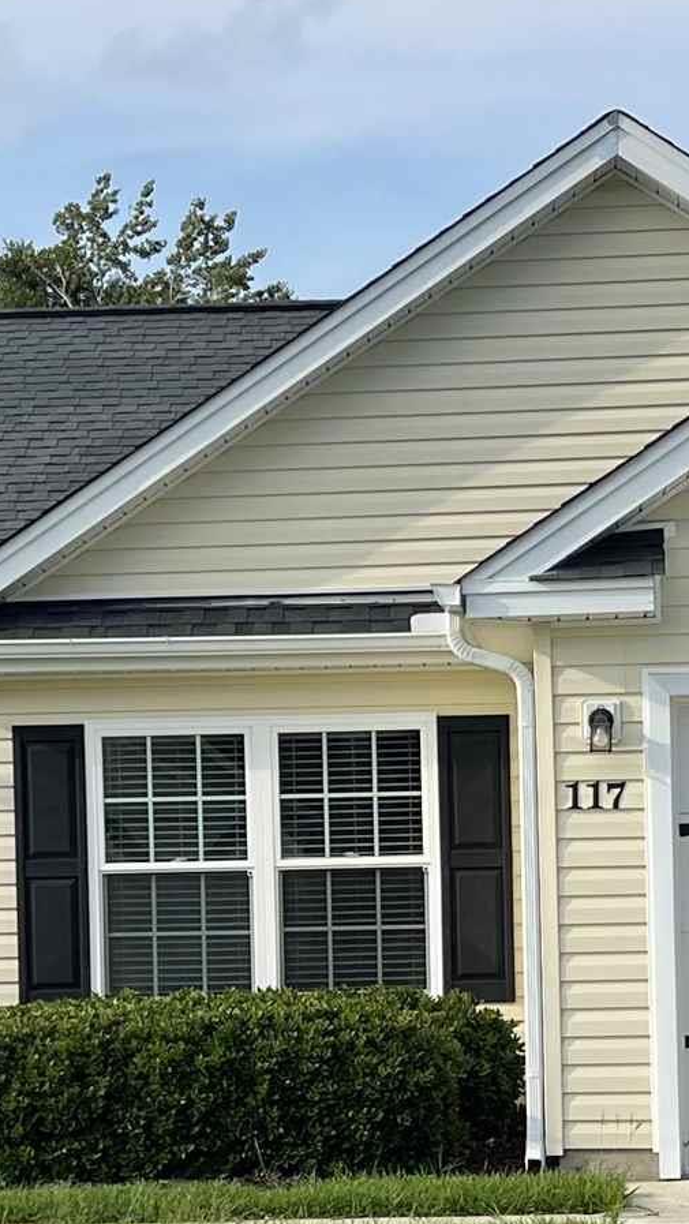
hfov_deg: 12.5
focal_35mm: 97
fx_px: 3148
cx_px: 495
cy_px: 966
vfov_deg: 21.7
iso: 50
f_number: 1.5
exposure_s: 1/3165
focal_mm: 5.7
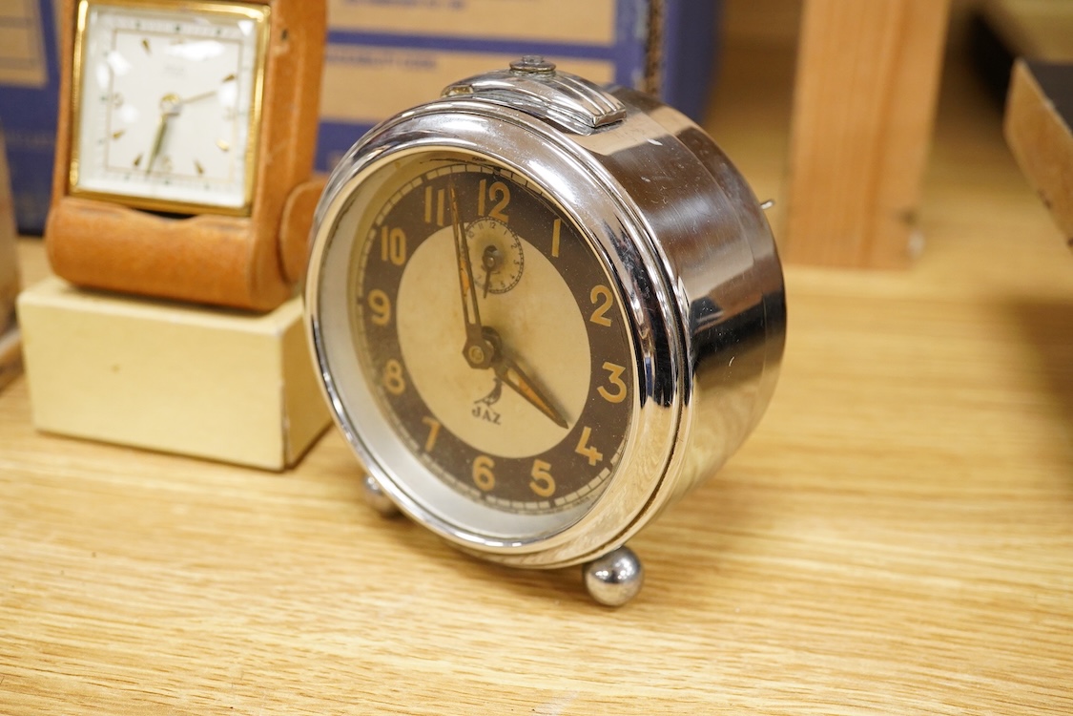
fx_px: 1341
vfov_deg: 29.9
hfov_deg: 43.6
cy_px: 358
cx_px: 536
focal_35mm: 45
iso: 2500
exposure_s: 1/160
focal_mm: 30
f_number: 8
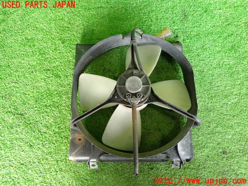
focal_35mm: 25
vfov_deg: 54.9
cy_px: 93
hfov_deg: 69.4
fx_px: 179
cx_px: 124
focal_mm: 4.5
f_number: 2
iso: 200
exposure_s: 1/30
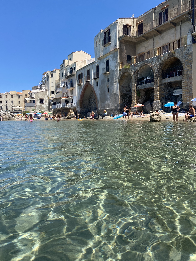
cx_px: 98
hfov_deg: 53.1
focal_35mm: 26
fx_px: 196
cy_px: 130
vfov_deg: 67.3
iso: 32
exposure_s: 1/2315
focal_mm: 4.25
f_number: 1.8
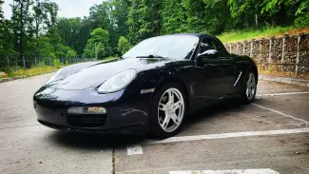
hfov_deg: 66.0
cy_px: 101
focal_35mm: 29
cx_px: 161
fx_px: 238
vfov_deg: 40.1
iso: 40
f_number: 1.8
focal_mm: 5
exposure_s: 1/1078
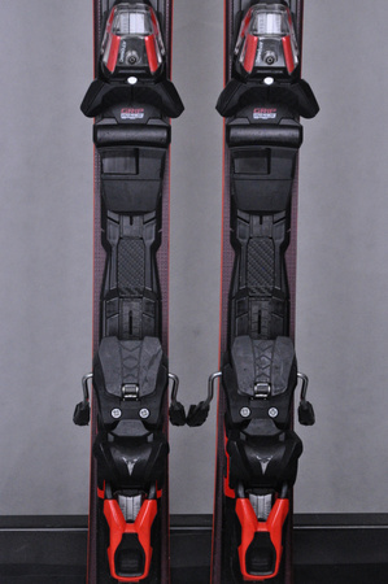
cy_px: 292
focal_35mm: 105
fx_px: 1701
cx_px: 194
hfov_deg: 13.0
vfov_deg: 19.5
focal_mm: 70
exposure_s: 1/125
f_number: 9.5
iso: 3200
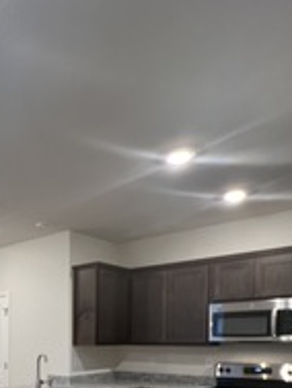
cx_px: -49
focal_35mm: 33
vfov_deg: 48.9
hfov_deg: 35.1
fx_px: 371
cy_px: 355
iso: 125
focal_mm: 1.57
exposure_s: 1/60
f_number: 1.8
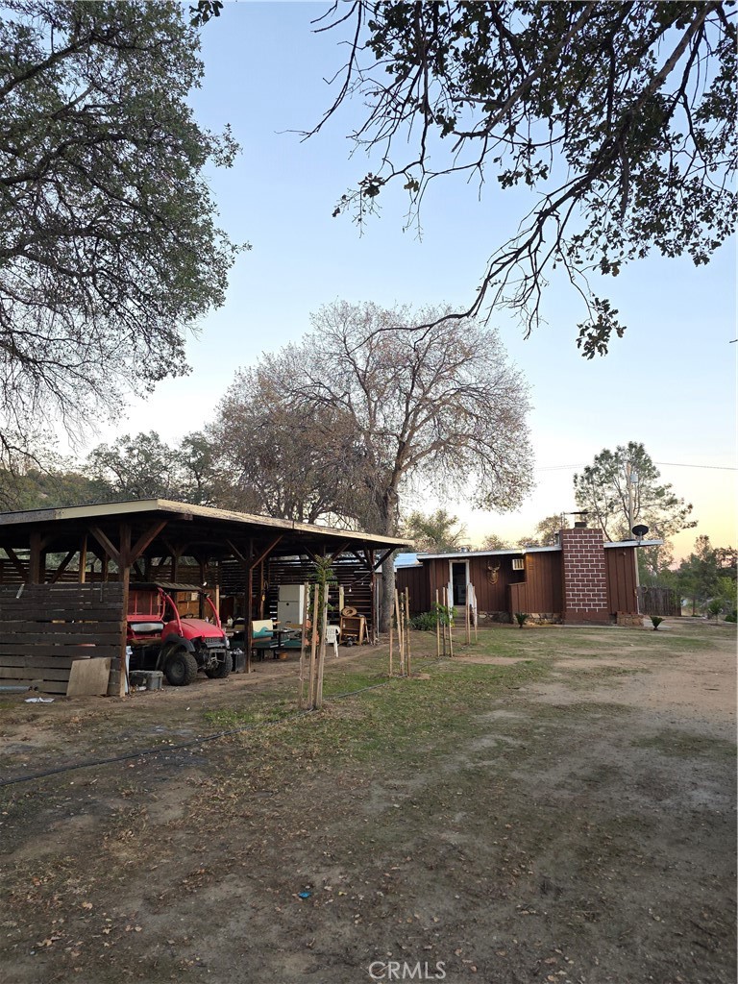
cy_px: 492
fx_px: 654
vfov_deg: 73.9
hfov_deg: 58.9
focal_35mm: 23
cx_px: 369
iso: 200
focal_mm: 6.3
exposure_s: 1/180
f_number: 1.7
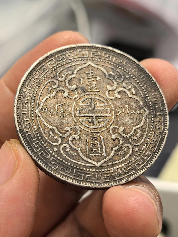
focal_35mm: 54
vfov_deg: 35.5
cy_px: 118
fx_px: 370
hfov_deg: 27.0
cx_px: 89
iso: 200
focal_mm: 6.98
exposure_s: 1/50
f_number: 2
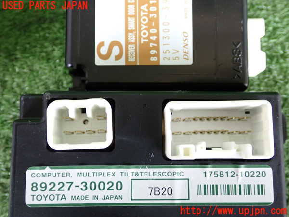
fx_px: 367
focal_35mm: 44
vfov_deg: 32.9
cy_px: 108
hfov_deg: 42.9
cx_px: 144
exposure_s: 1/40
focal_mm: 7.84
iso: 320
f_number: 2.9
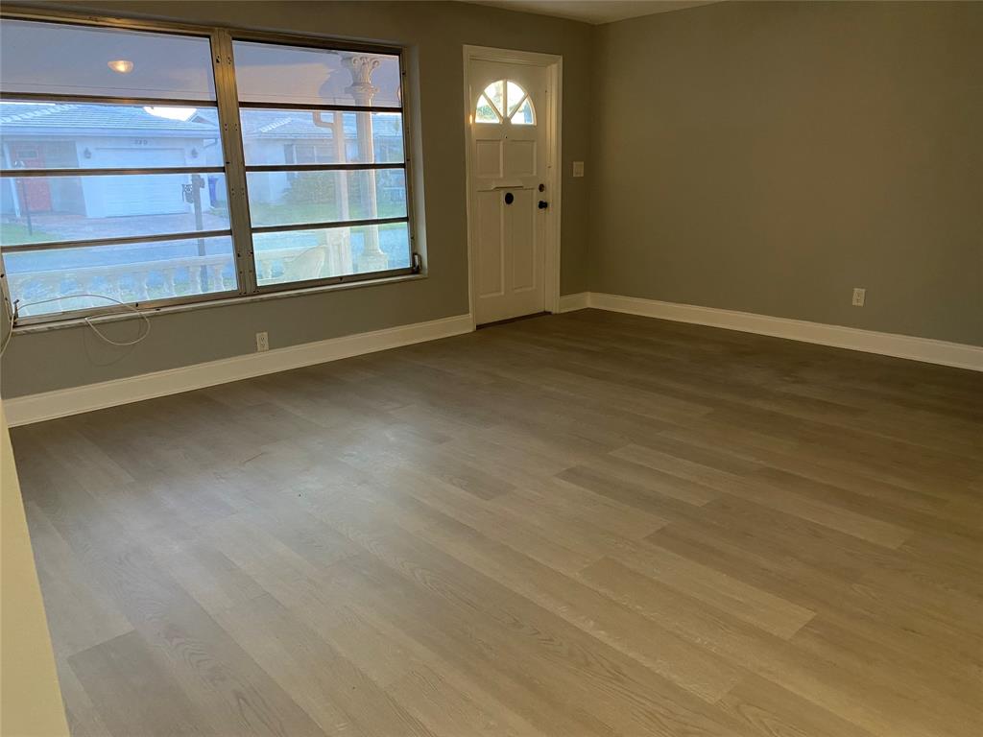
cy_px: 368
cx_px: 492
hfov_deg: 67.3
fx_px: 738
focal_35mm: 26
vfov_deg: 53.1
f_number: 1.8
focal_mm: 4.25
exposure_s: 1/60
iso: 160
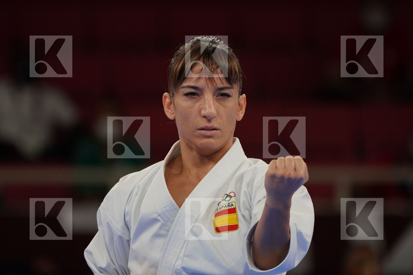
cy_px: 138
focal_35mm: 600
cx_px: 206
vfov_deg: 2.3
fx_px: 6883
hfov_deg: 3.4
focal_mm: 400
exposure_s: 1/500
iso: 800
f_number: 5.6
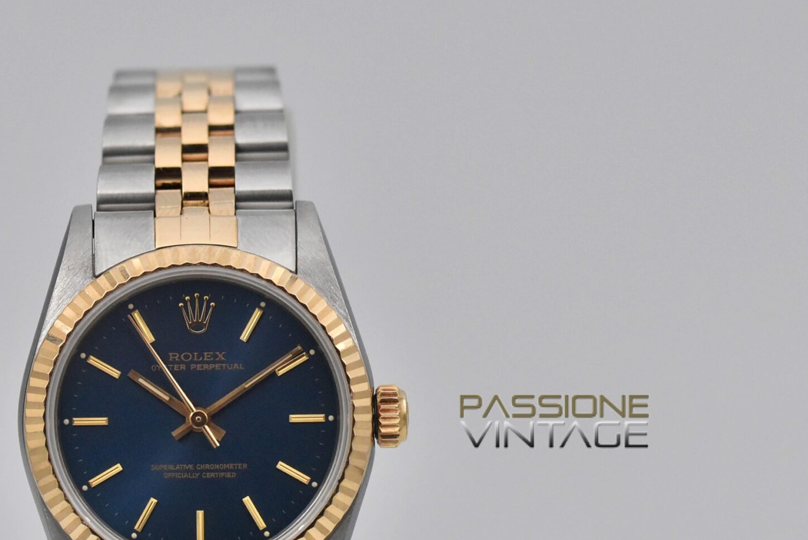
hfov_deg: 8.6
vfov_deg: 5.7
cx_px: 223
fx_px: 5390
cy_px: 421
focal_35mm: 240
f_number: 6.3
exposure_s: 1/640
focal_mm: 90
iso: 1600
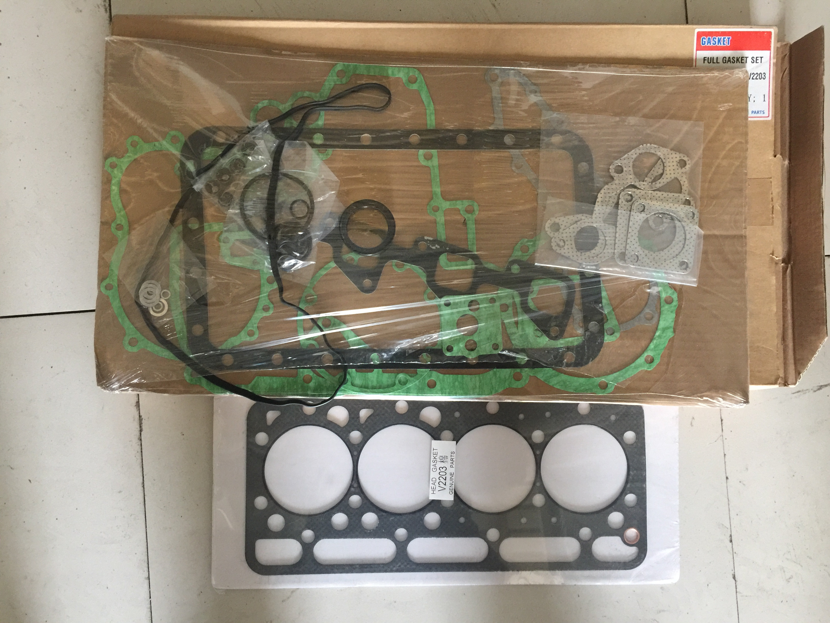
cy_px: 312
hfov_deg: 61.7
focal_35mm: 29
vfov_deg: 48.2
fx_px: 695
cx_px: 415
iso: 125
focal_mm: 4.15
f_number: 2.2
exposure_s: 1/17
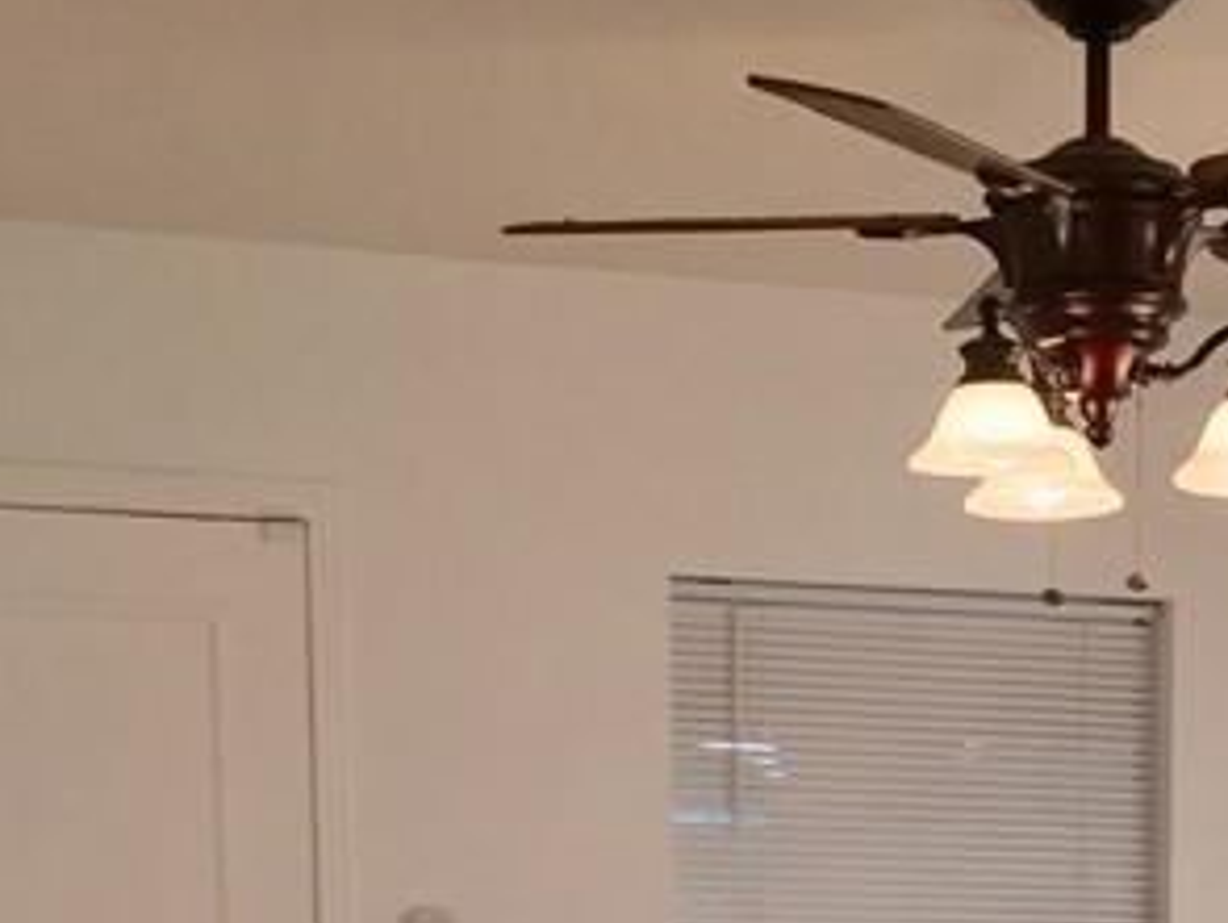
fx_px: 3586
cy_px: 1491
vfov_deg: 13.6
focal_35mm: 101
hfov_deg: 19.1
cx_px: 1132
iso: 40
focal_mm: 4.15
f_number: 2.2
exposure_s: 1/60
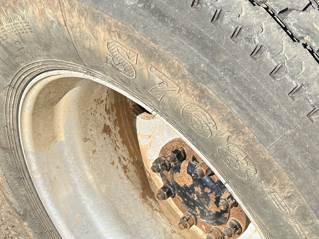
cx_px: 311
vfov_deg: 21.3
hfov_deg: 27.1
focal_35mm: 68
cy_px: 47
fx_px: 627
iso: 50
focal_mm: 5.7
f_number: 1.5
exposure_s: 1/3356
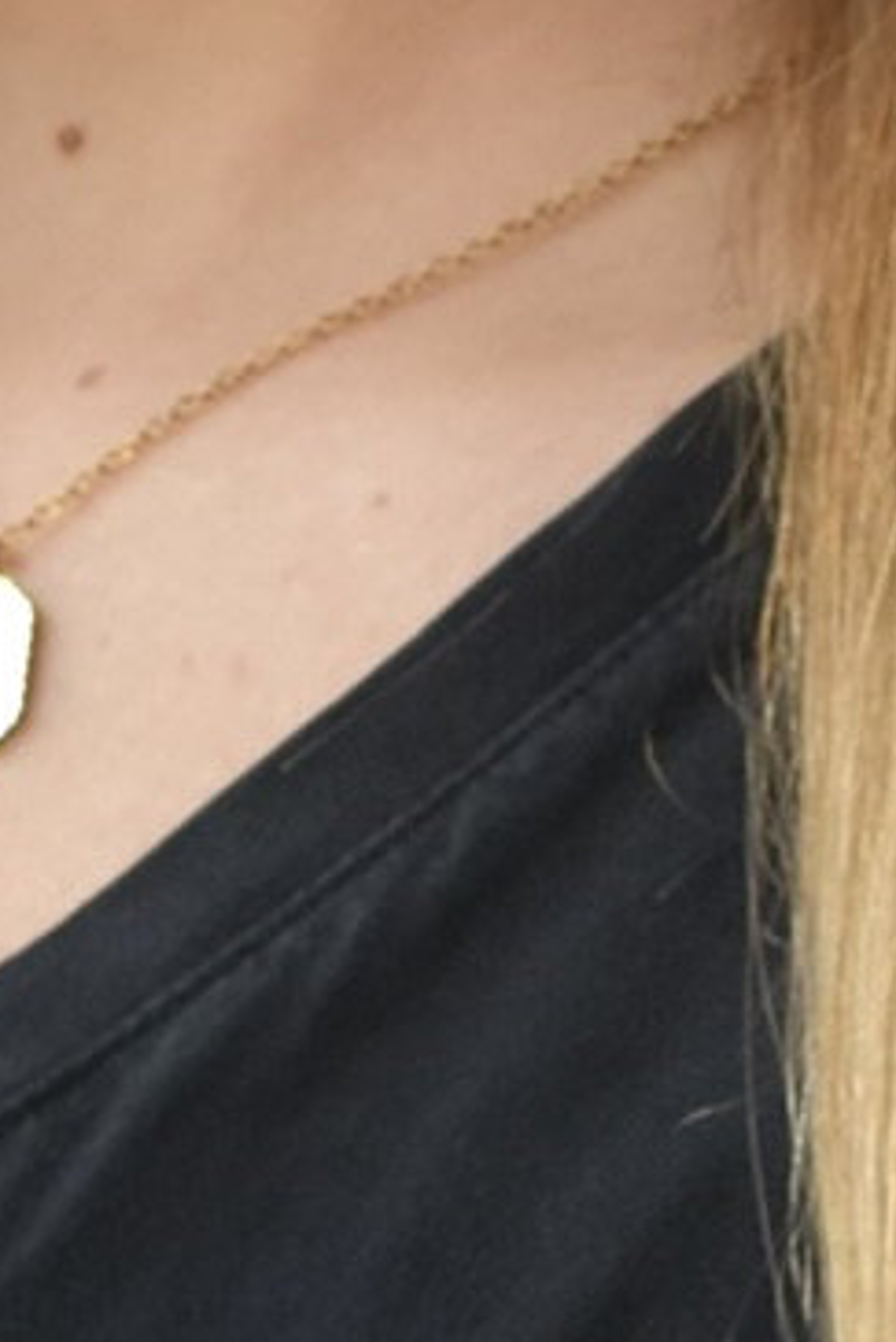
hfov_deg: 1.9
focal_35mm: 716
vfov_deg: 2.9
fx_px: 26703
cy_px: -280
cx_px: 284
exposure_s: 1/60
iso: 400
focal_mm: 80
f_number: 4.8
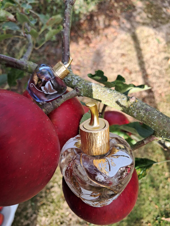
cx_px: 85
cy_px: 113
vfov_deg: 65.3
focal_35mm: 27
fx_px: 177
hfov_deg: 51.4
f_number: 1.8
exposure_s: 1/120
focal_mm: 4
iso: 50
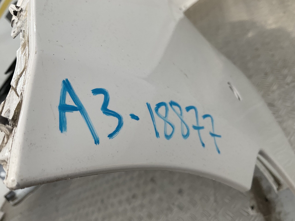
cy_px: 110
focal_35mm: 29
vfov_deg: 48.2
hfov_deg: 61.7
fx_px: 247
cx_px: 148
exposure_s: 1/232
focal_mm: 3
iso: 16
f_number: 1.8
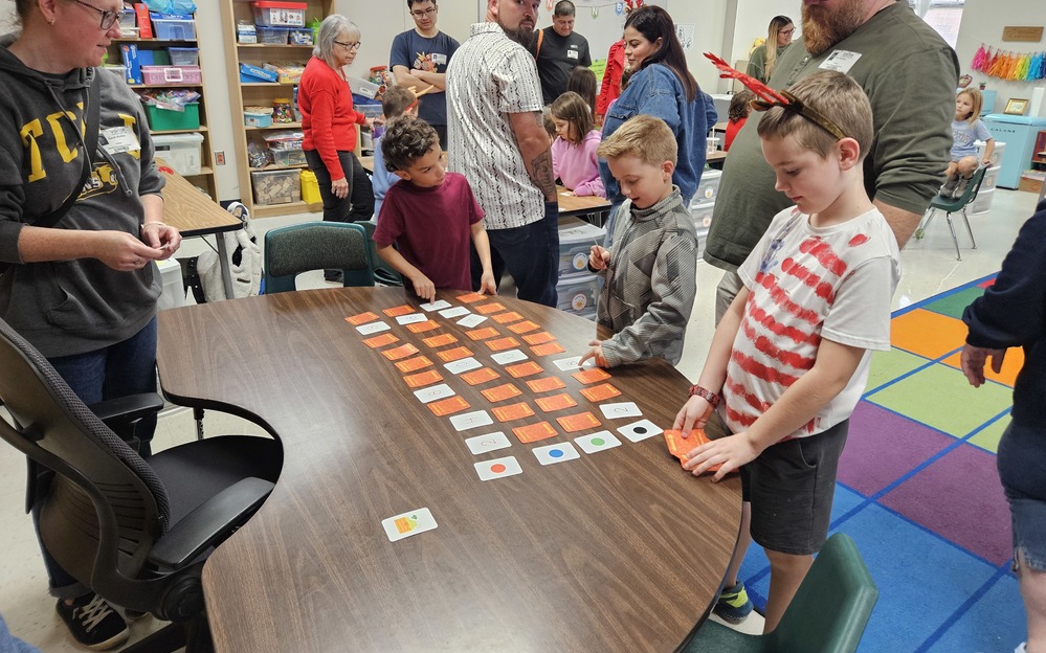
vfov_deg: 49.0
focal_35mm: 25
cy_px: 266
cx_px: 520
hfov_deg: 72.6
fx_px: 713
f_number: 1.8
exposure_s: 1/120
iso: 640
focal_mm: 5.4
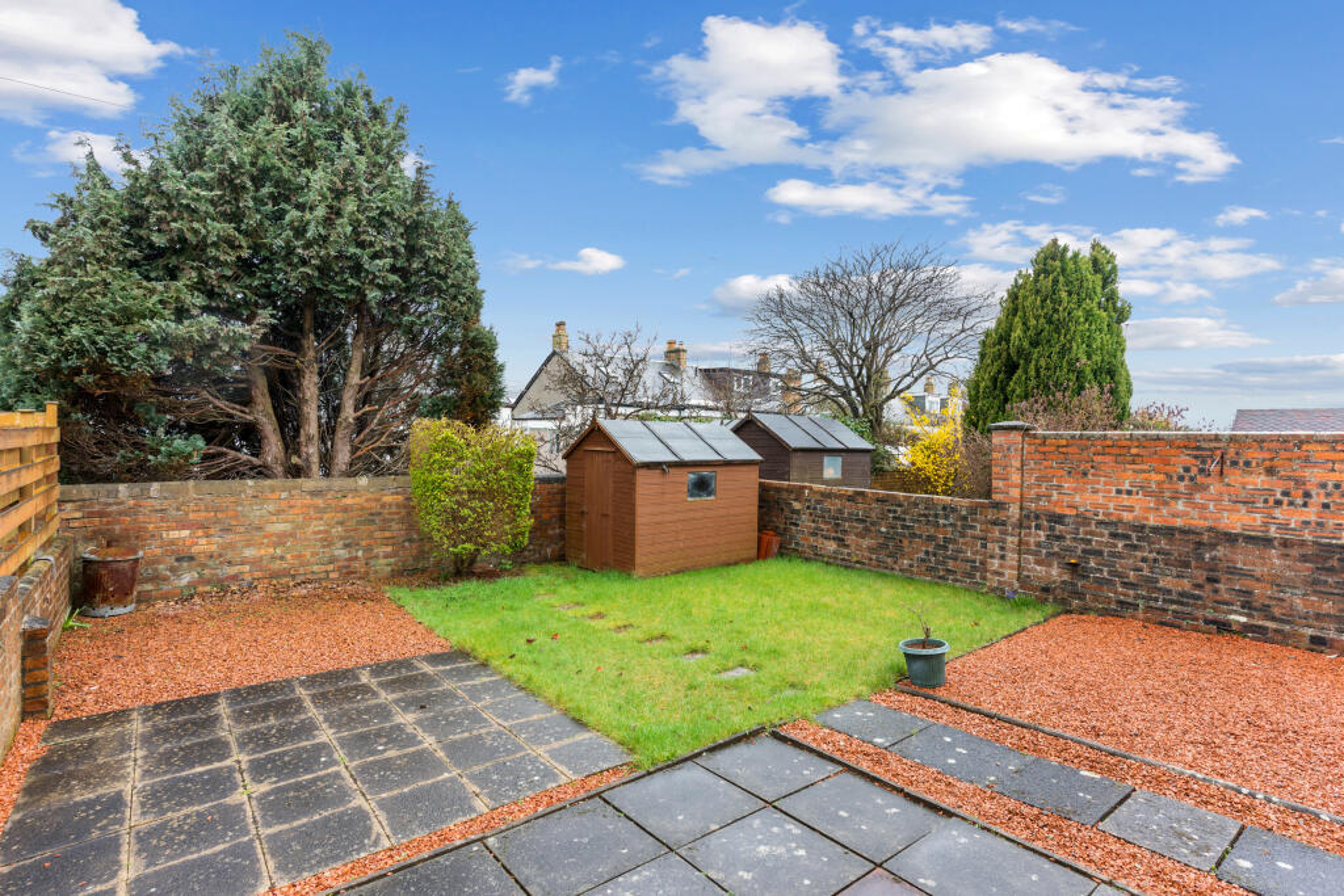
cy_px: 448
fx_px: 635
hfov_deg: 93.3
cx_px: 672
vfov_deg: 70.5
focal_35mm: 17
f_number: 8
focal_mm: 17
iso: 320
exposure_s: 1/13
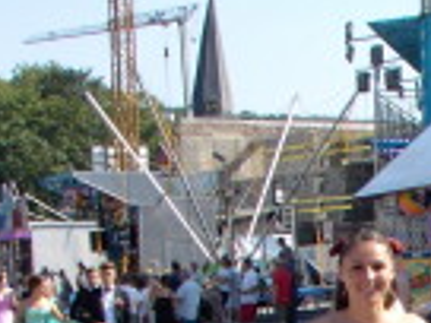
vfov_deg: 10.1
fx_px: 1756
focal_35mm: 141
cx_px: 627
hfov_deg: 13.3
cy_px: 504
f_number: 4.5
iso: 70
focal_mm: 6.2
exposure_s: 1/240
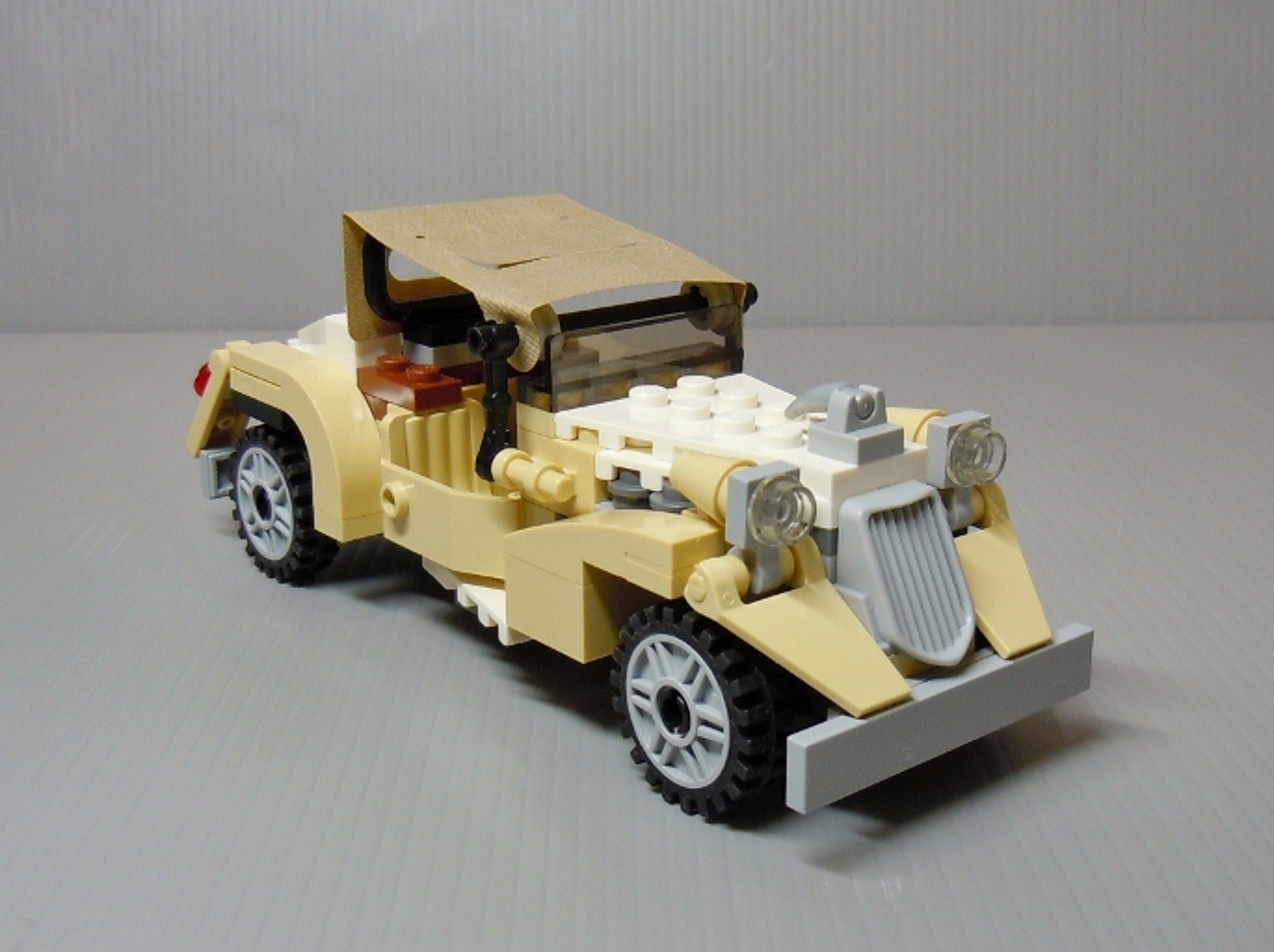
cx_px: 637
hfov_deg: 60.0
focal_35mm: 30
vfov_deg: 46.7
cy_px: 476
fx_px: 1103
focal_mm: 5.4
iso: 100
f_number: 3.5
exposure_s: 1/6
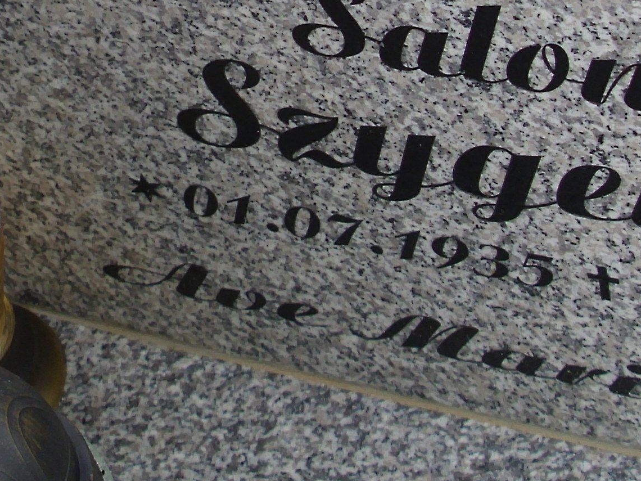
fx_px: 2074
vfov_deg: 13.0
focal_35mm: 112
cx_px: 485
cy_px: -46
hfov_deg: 17.5
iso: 50
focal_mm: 6.2
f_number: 3
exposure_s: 1/206
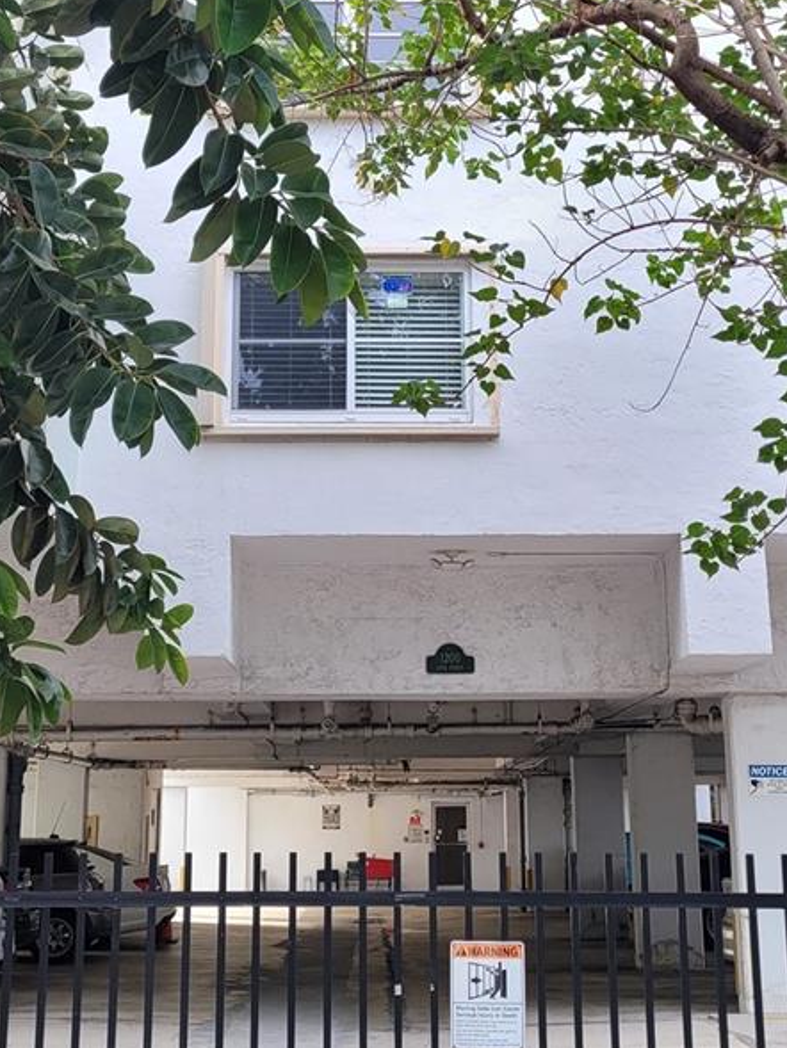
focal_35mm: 53
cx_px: 367
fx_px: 1606
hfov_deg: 27.5
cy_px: 475
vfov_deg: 36.1
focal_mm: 5.4
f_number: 1.8
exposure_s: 1/384
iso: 40
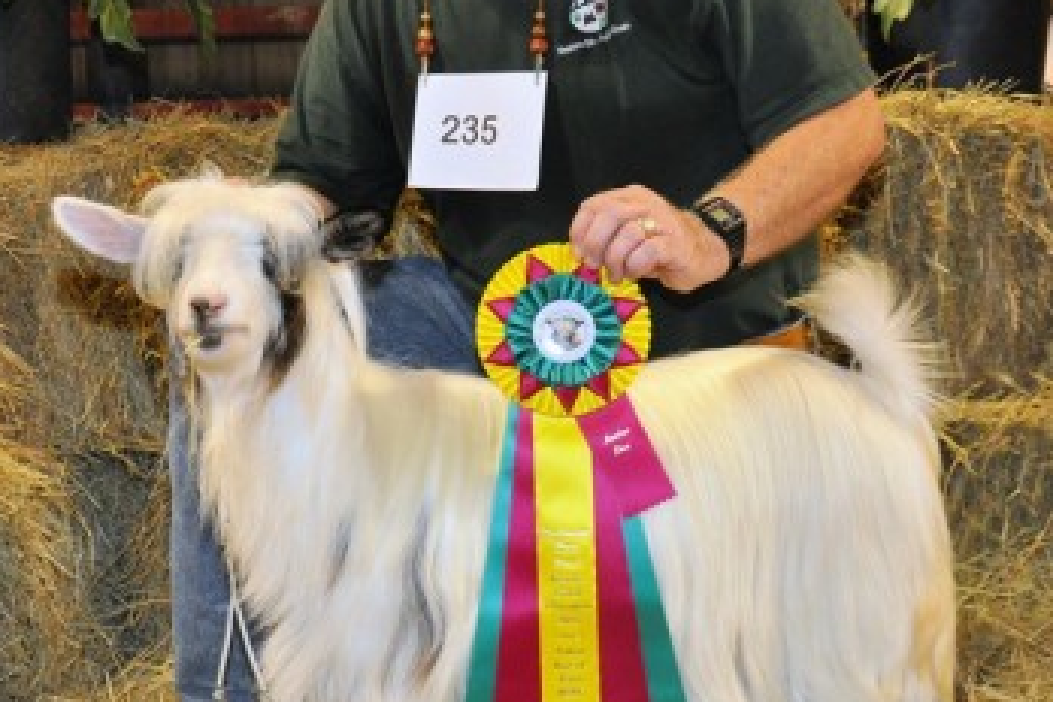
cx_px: 493
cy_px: 472
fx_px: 1989
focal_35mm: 68
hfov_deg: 29.6
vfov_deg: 19.9
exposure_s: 1/60
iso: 800
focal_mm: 30
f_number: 4.2
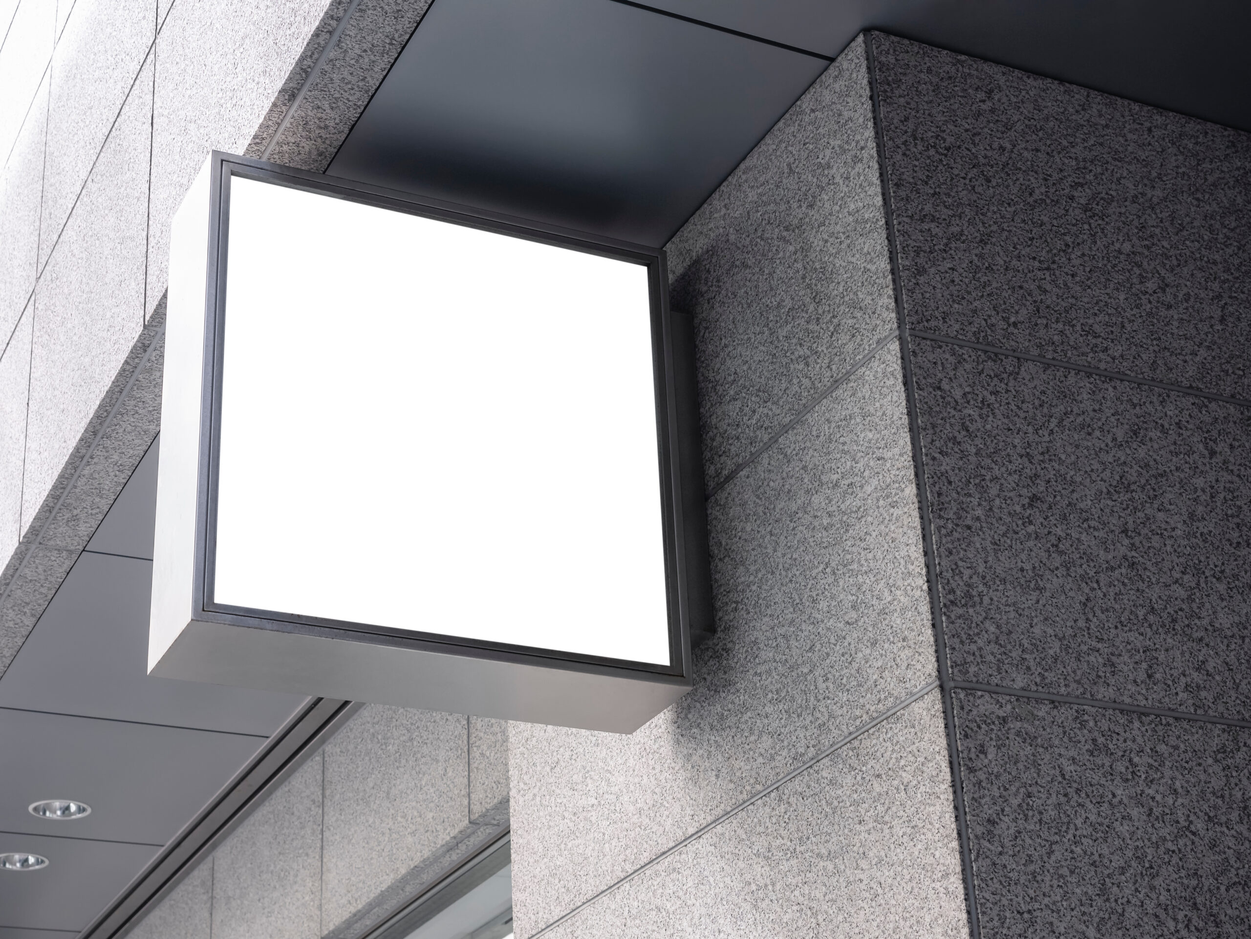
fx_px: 2241
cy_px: 470
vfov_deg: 23.7
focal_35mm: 62
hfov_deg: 31.2
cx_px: 626
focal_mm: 31
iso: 200
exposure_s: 1/125
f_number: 5
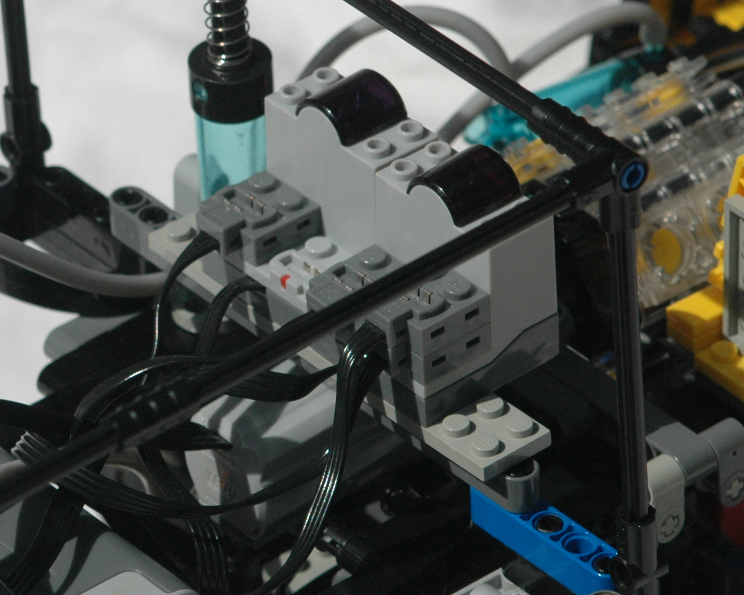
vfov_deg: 5.3
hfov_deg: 6.7
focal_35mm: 290
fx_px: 6386
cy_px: 316
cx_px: 142
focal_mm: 98
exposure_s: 1/1250
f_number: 9
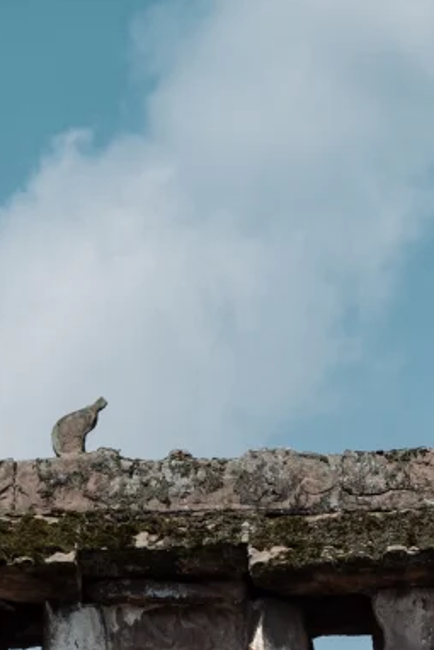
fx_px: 4516
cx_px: 267
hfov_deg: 5.5
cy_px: 1326
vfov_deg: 7.9
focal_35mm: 250
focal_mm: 59
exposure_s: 1/250
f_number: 8
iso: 80
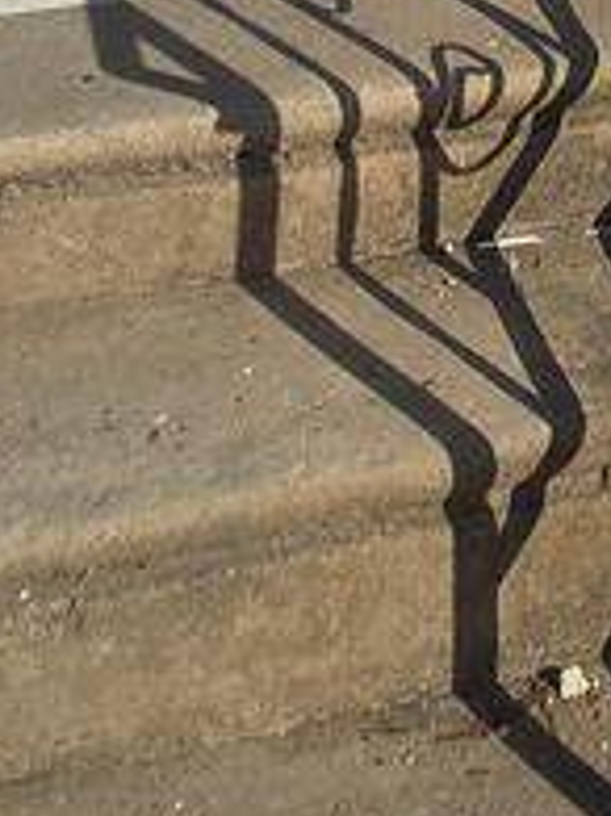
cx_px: 979
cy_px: -1088
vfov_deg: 15.6
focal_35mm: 72
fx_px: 1696
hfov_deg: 17.7
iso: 50
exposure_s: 1/4210
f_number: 2.2
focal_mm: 2.2
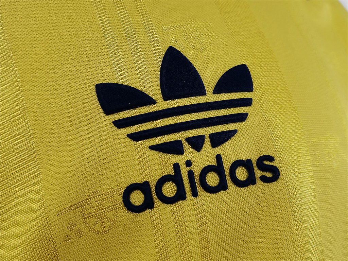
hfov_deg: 56.8
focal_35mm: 32
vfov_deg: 44.2
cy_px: 130
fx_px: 322
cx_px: 174
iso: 125
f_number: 1.8
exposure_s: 1/100
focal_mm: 5.58
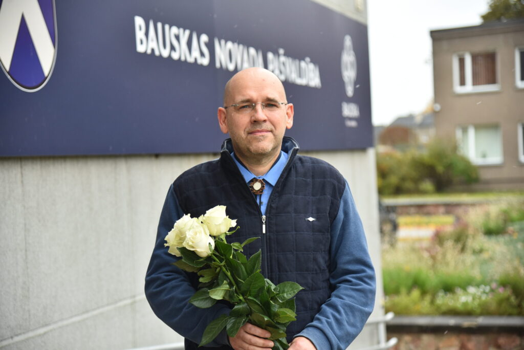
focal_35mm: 82
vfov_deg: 16.7
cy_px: 175
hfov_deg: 24.7
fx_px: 1194
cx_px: 262
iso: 640
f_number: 4
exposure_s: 1/125
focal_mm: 82
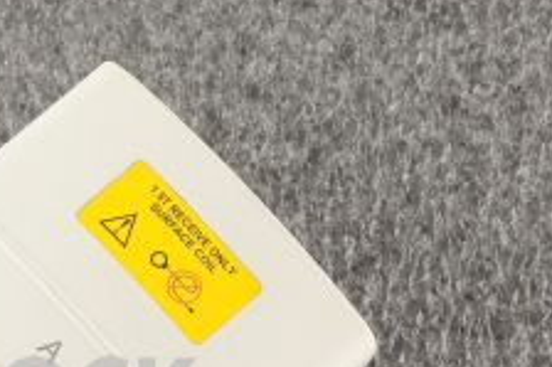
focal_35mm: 134
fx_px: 2053
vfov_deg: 10.1
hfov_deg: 15.0
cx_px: -44
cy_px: 417
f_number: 11
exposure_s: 1/125
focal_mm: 50
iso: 1600
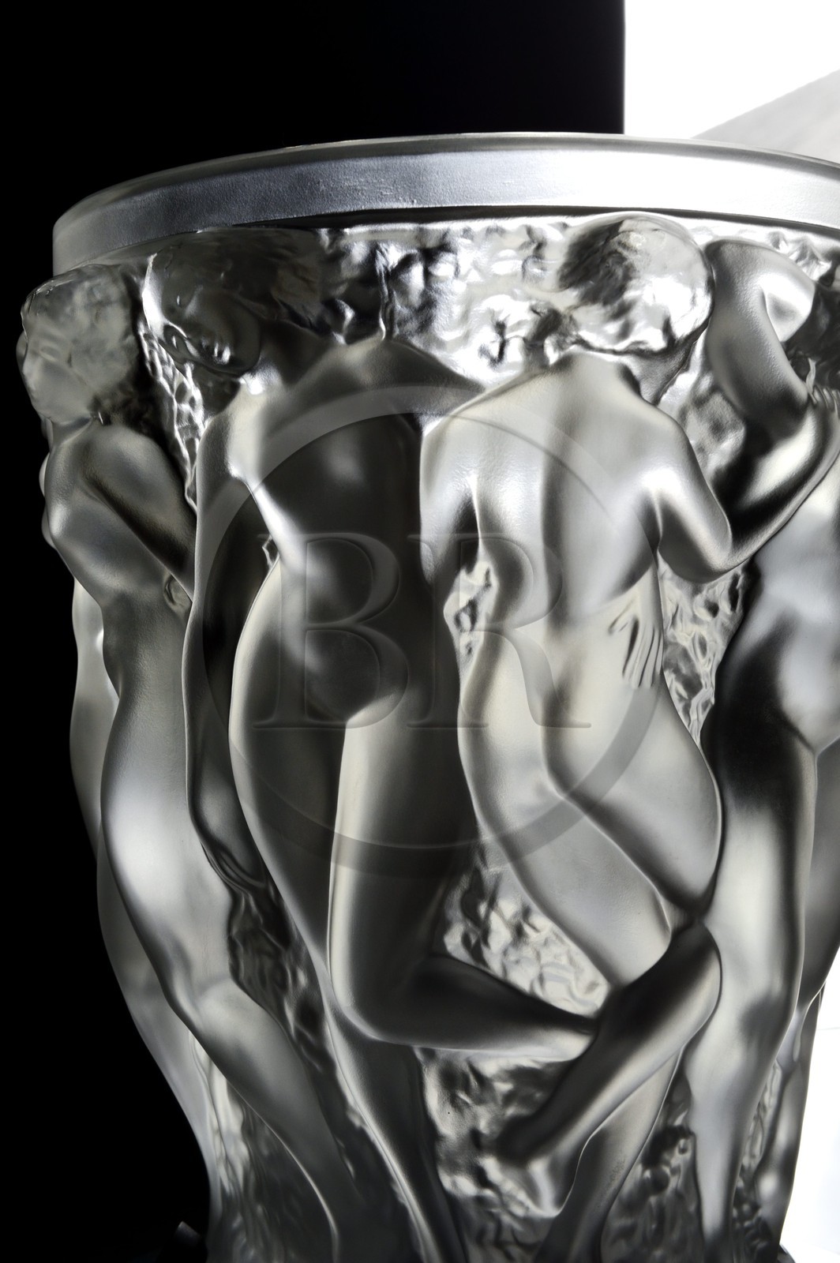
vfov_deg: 36.3
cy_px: 632
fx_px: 1928
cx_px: 420
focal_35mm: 55
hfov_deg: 24.6
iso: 800
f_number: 18
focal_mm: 55
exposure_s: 1/100
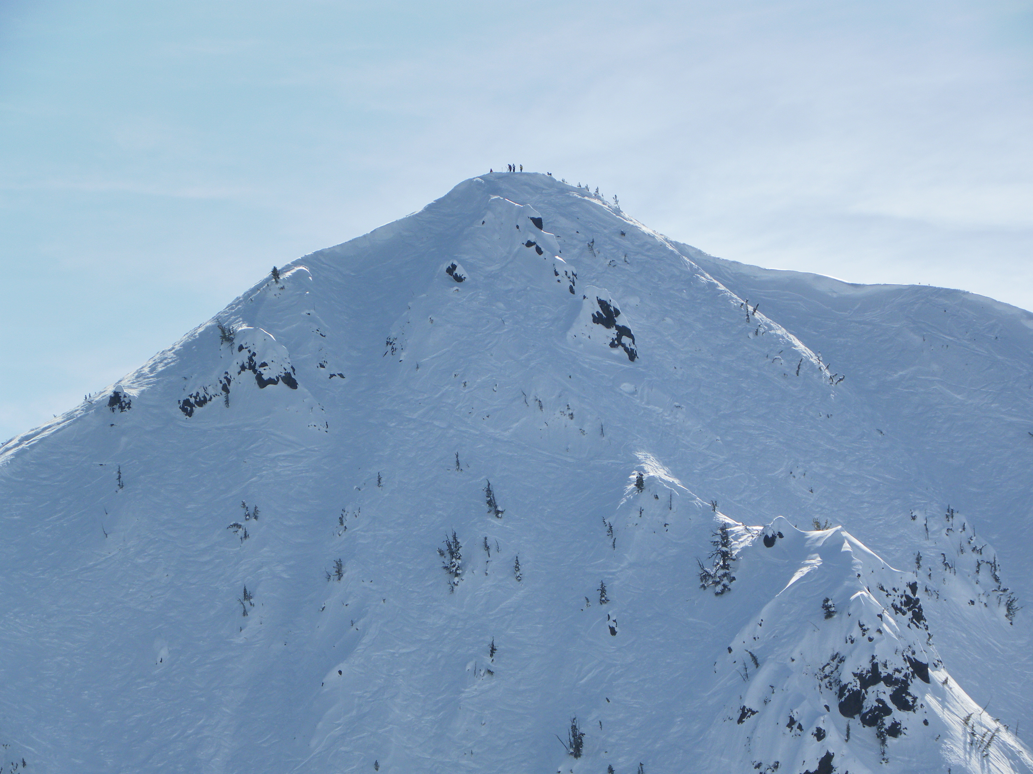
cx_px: 516
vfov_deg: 6.8
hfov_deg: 9.0
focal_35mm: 220
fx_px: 6565
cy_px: 387
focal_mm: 39.1
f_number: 5.6
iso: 64
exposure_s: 1/800
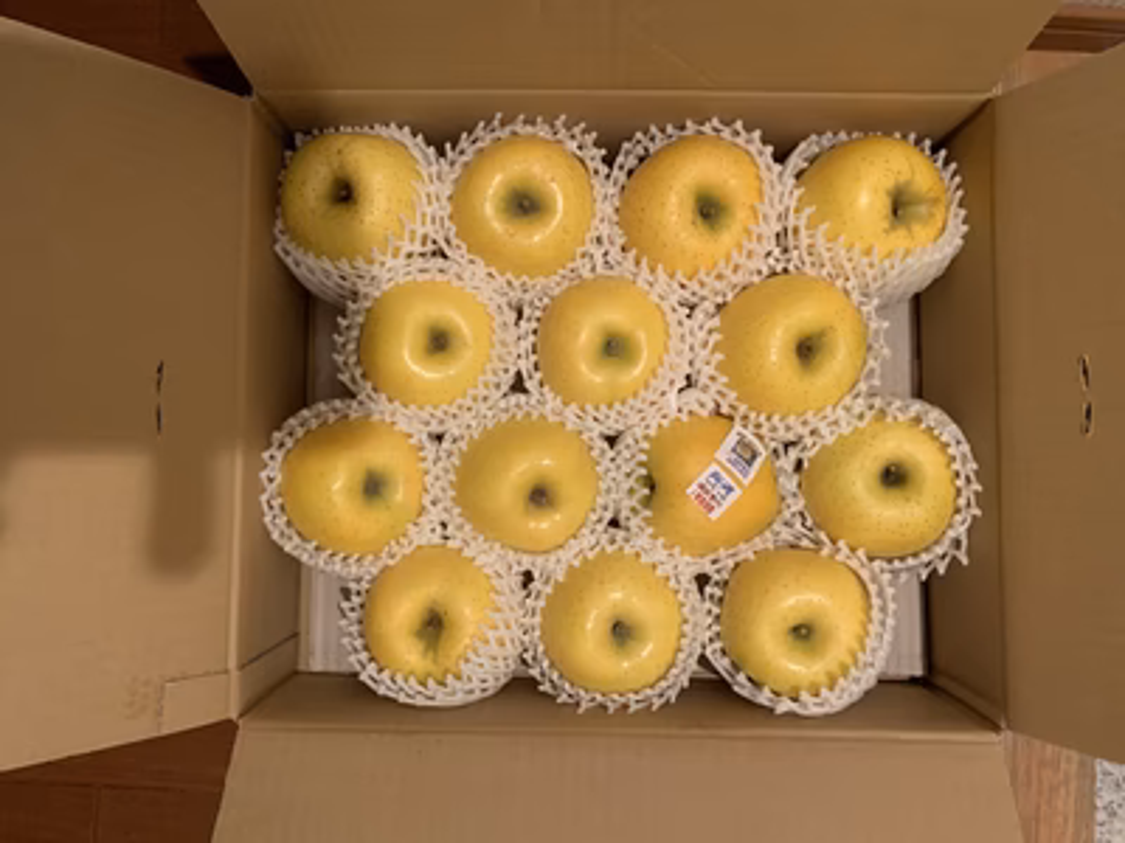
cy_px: 422
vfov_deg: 53.1
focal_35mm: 26
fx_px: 845
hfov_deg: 67.3
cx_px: 562
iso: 400
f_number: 1.8
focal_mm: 4.25
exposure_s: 1/33
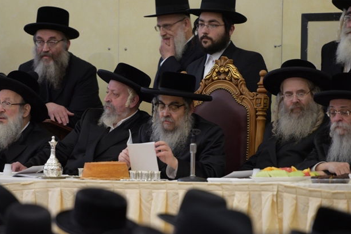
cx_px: 156
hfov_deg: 6.2
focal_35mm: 332
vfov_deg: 4.1
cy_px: 143
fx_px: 3236
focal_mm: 200
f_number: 2.8
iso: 800
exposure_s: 1/125
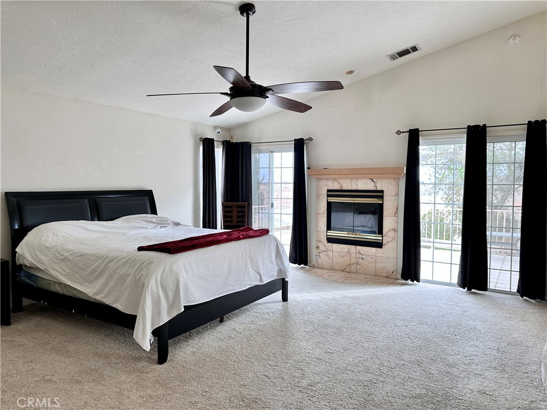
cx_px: 274
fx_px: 379
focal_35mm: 24
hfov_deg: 71.6
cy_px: 205
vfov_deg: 56.8
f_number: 1.78
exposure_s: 1/120
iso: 64
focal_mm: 6.86
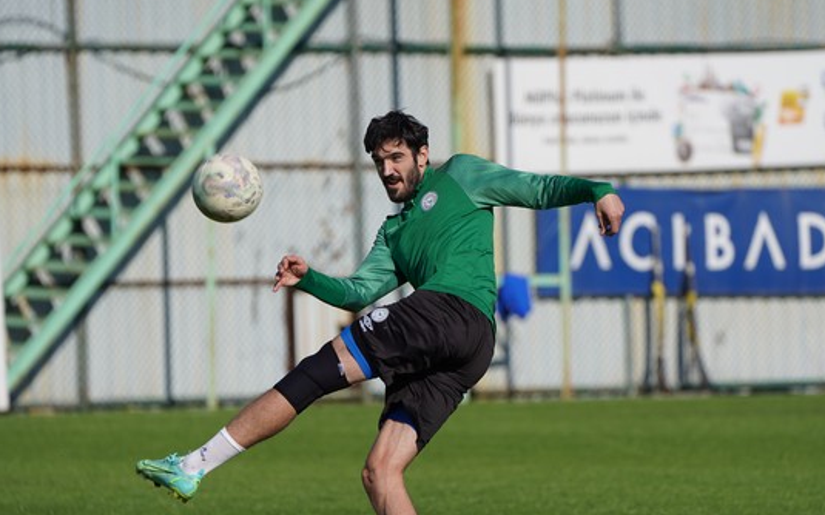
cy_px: 320
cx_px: 460
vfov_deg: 3.1
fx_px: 9643
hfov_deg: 4.9
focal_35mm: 429
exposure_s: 1/800
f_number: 5.6
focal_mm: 336
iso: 100
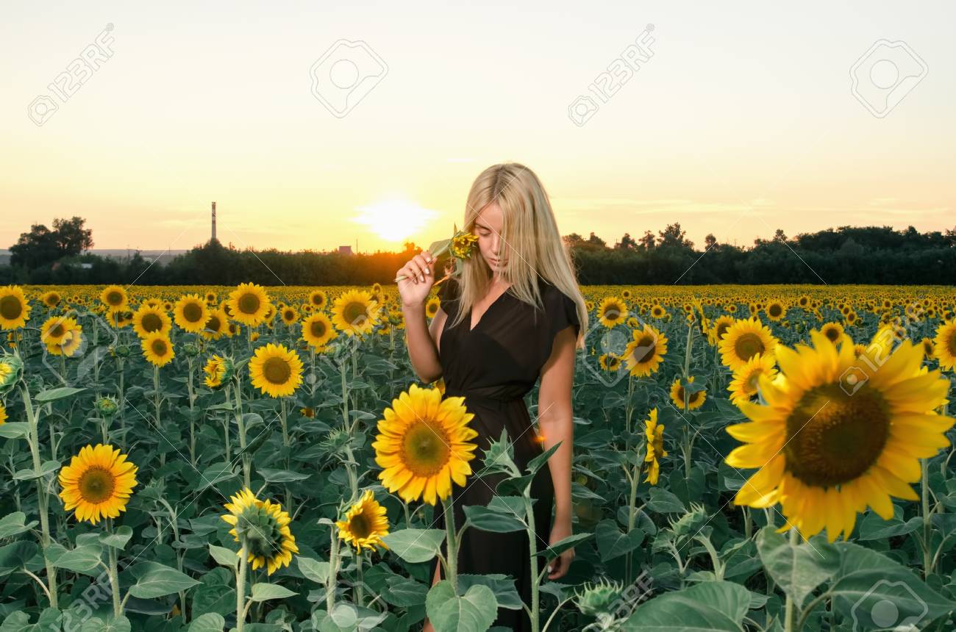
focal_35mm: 46
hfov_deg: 42.4
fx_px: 1232
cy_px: 316
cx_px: 478
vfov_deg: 28.8
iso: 400
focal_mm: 31
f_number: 5.6
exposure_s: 1/160
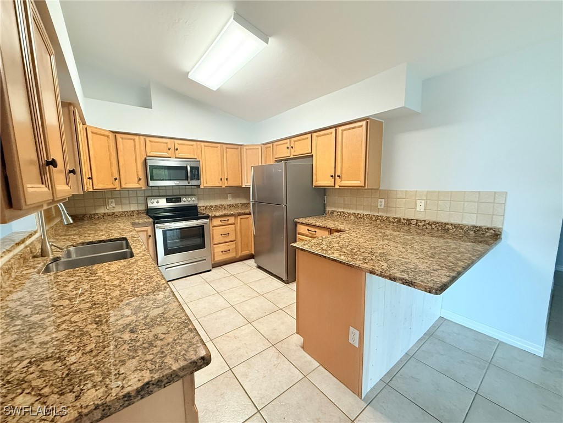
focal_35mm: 14
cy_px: 212
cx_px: 282
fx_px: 228
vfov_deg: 85.7
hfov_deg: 102.1
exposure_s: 1/60
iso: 400
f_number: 2.2
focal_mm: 2.22
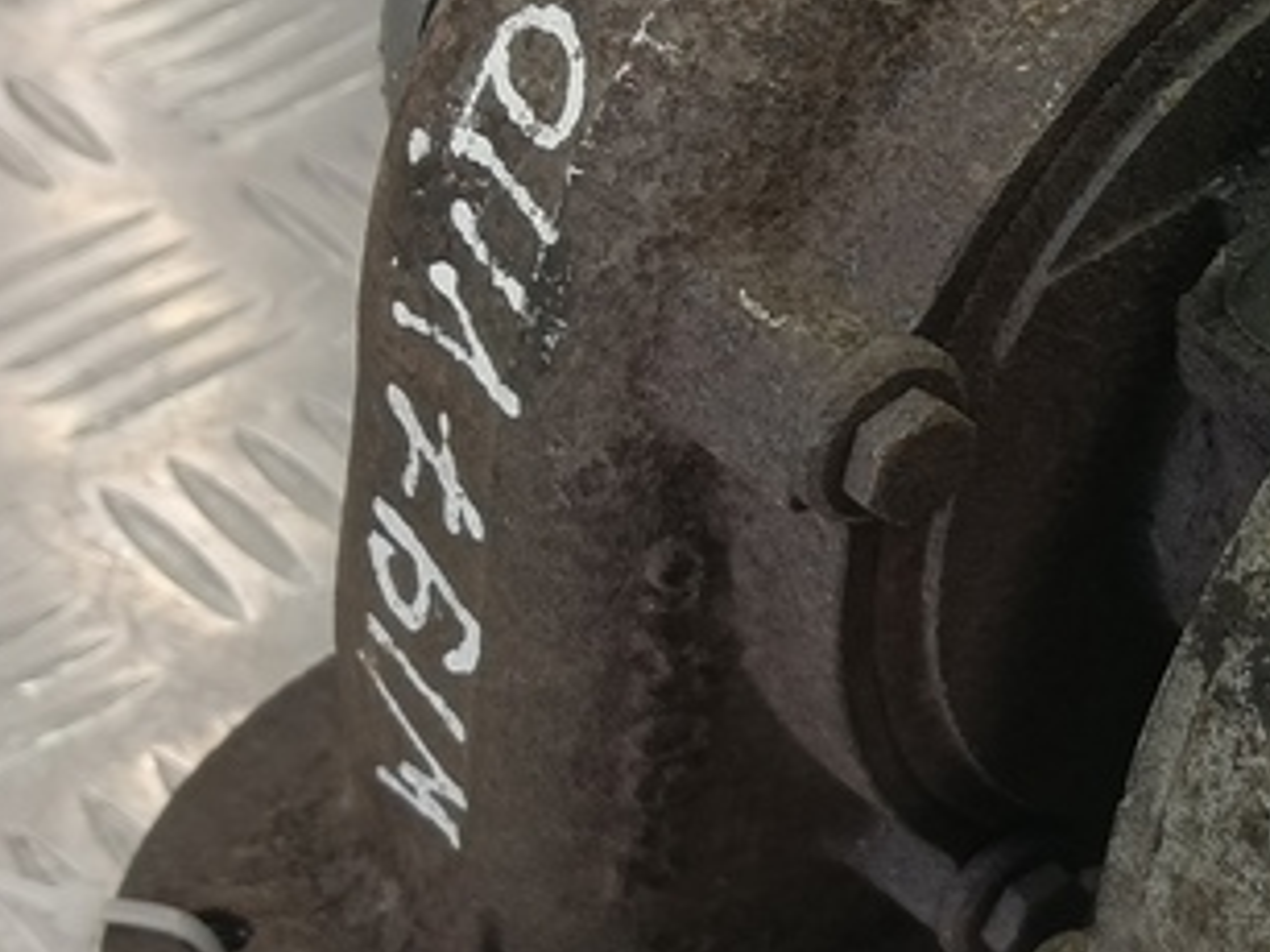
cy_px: 505
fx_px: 3301
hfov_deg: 20.6
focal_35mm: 90
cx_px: 1464
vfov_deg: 16.4
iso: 107
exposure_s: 1/50
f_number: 1.6
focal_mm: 4.11
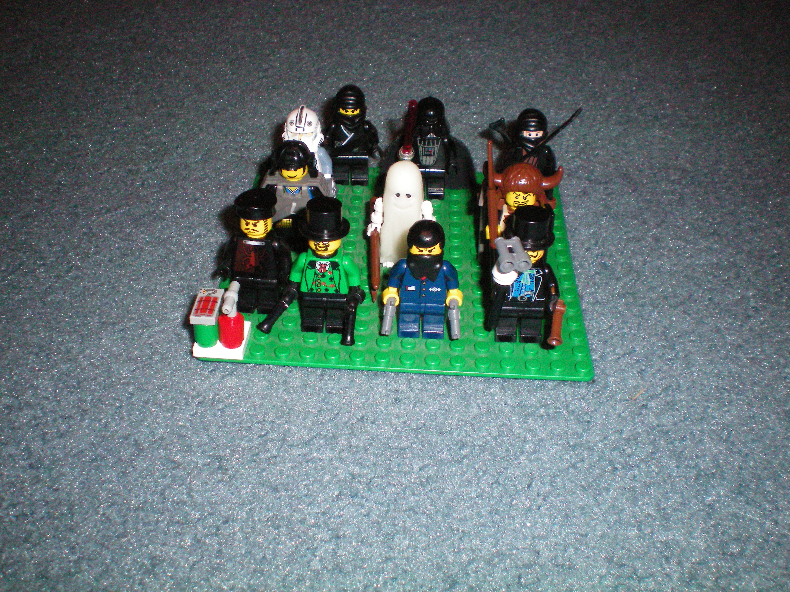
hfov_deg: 49.0
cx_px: 395
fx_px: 867
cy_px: 296
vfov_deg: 37.7
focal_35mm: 38
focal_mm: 6.3
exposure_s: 1/60
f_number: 4.6
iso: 400
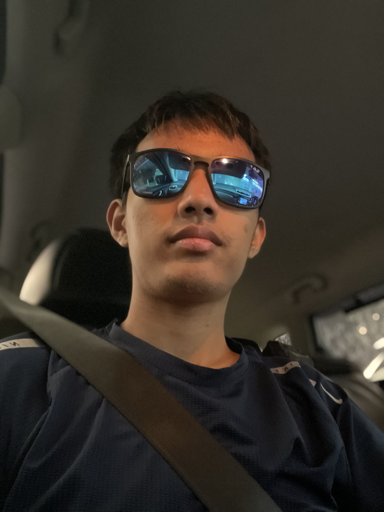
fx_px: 444
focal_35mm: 30
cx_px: 192
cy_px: 256
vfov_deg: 60.0
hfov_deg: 46.8
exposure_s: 1/14
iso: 1250
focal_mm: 2.71
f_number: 2.2
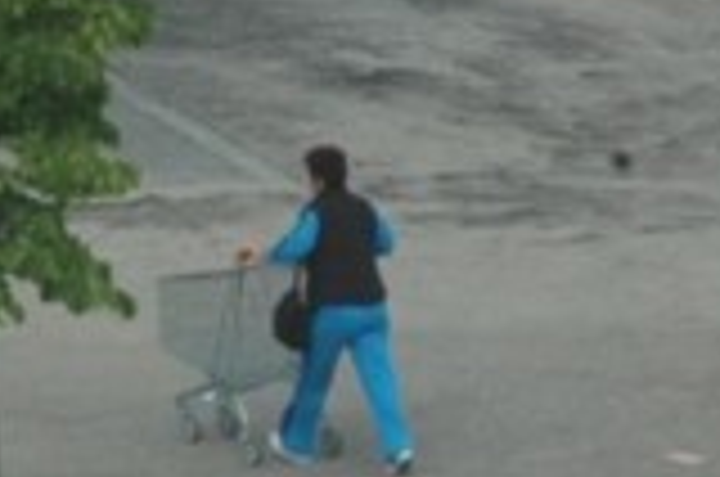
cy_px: 227
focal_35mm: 899
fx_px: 17944
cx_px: 428
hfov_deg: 2.3
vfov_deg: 1.5
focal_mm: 200
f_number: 10
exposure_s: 1/125
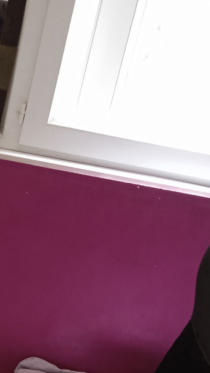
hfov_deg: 15.2
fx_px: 743
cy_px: 447
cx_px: -82
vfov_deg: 25.4
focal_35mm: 75
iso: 1053
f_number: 2.2
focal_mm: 3.43
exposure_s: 1/20
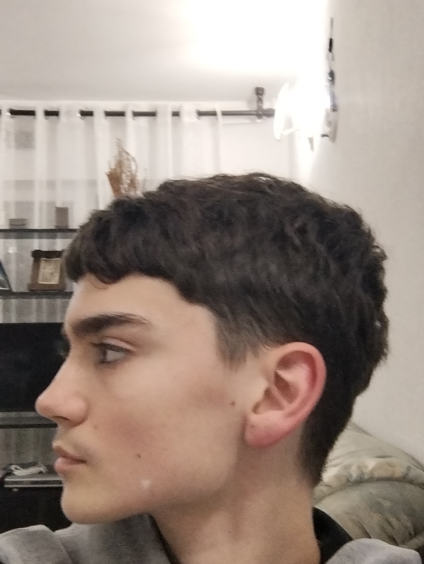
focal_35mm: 24
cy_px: 282
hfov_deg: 56.8
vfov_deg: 71.6
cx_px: 212
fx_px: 392
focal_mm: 3.26
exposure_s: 1/33
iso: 320
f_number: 2.4
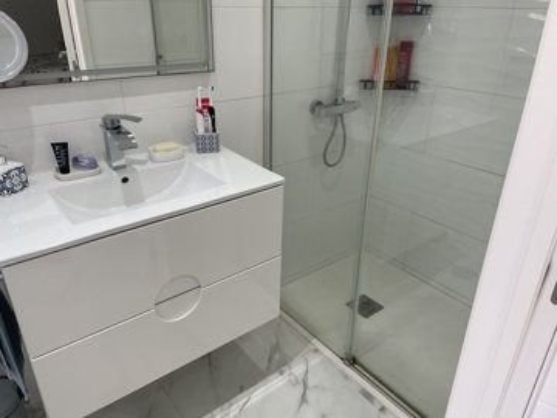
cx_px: 278
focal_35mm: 26
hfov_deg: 67.3
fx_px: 418
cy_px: 209
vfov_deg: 53.1
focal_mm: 4.2
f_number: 1.6
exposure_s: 1/121
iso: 50
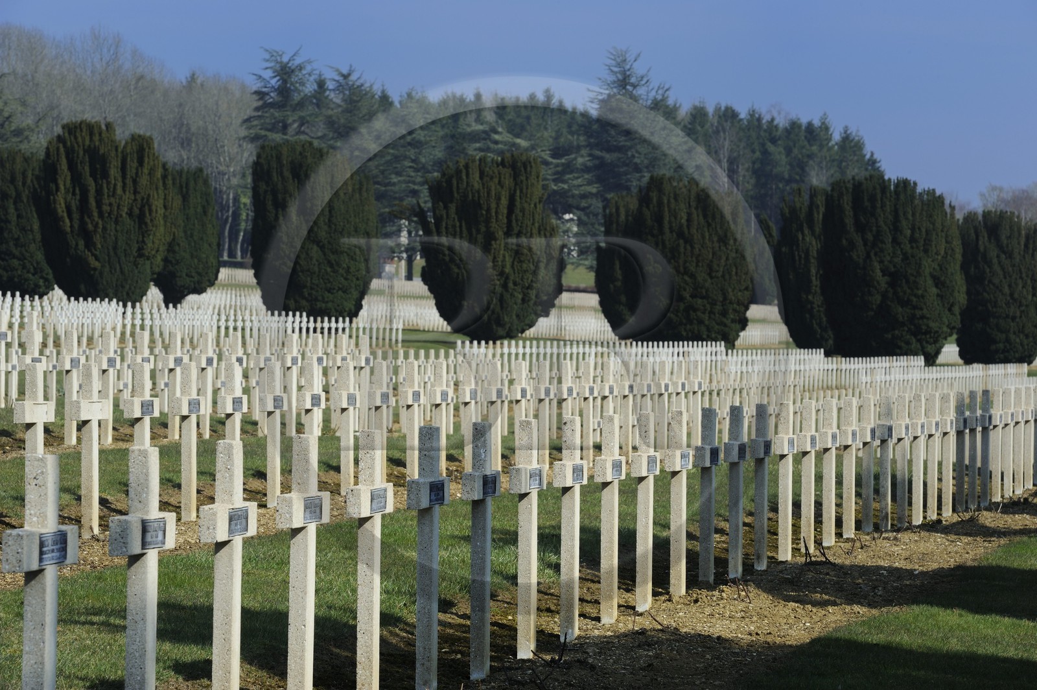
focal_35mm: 175
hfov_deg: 11.8
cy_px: 345
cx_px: 518
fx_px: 5037
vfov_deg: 7.8
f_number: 14
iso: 200
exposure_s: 1/160
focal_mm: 175
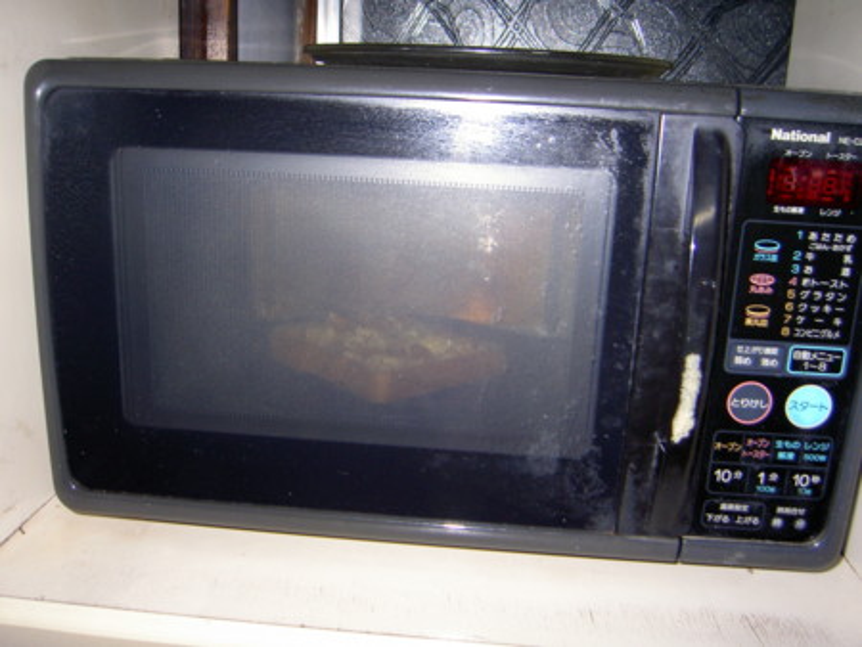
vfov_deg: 41.8
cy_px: 324
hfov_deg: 53.9
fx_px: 847
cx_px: 431
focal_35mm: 34
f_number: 2.8
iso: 100
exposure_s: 1/60
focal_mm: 5.6
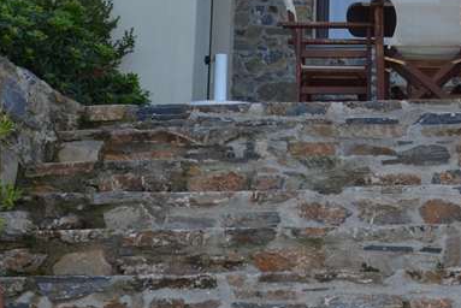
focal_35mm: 108
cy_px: -95
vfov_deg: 12.3
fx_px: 1384
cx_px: 520
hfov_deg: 18.2
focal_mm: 20
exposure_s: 1/200
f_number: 6.3
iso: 100
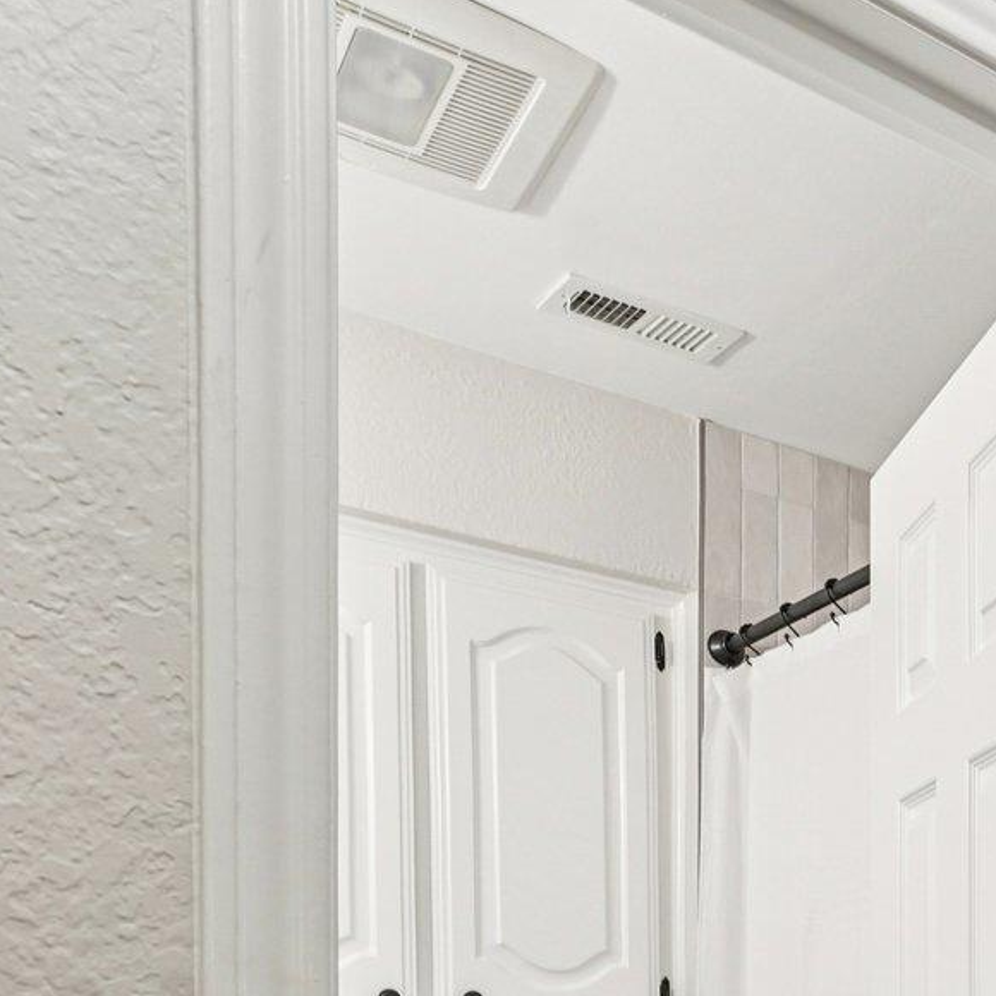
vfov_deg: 34.7
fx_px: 1367
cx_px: 1413
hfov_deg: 29.0
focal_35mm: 42
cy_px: 1083
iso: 500
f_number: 8
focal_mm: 14
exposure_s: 1/15
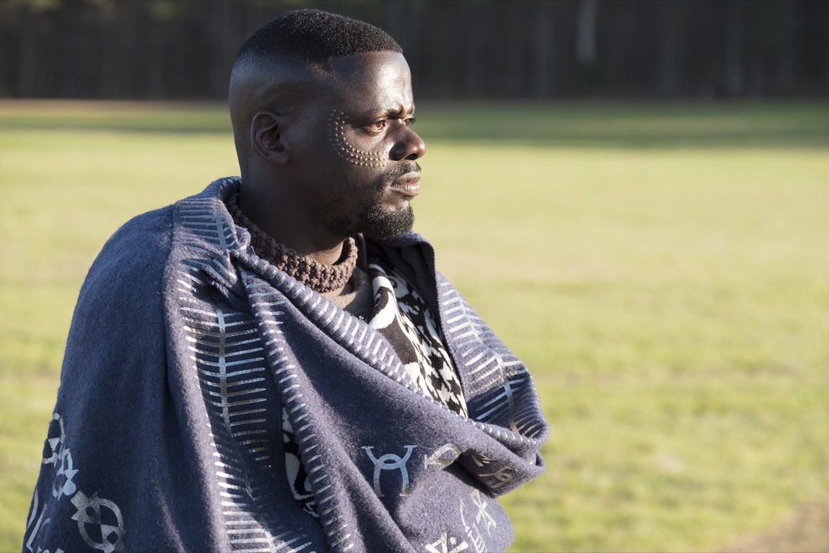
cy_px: 276
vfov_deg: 9.0
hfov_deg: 13.4
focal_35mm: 153
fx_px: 3523
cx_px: 414
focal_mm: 102.2
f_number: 5
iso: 200
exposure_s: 1/200
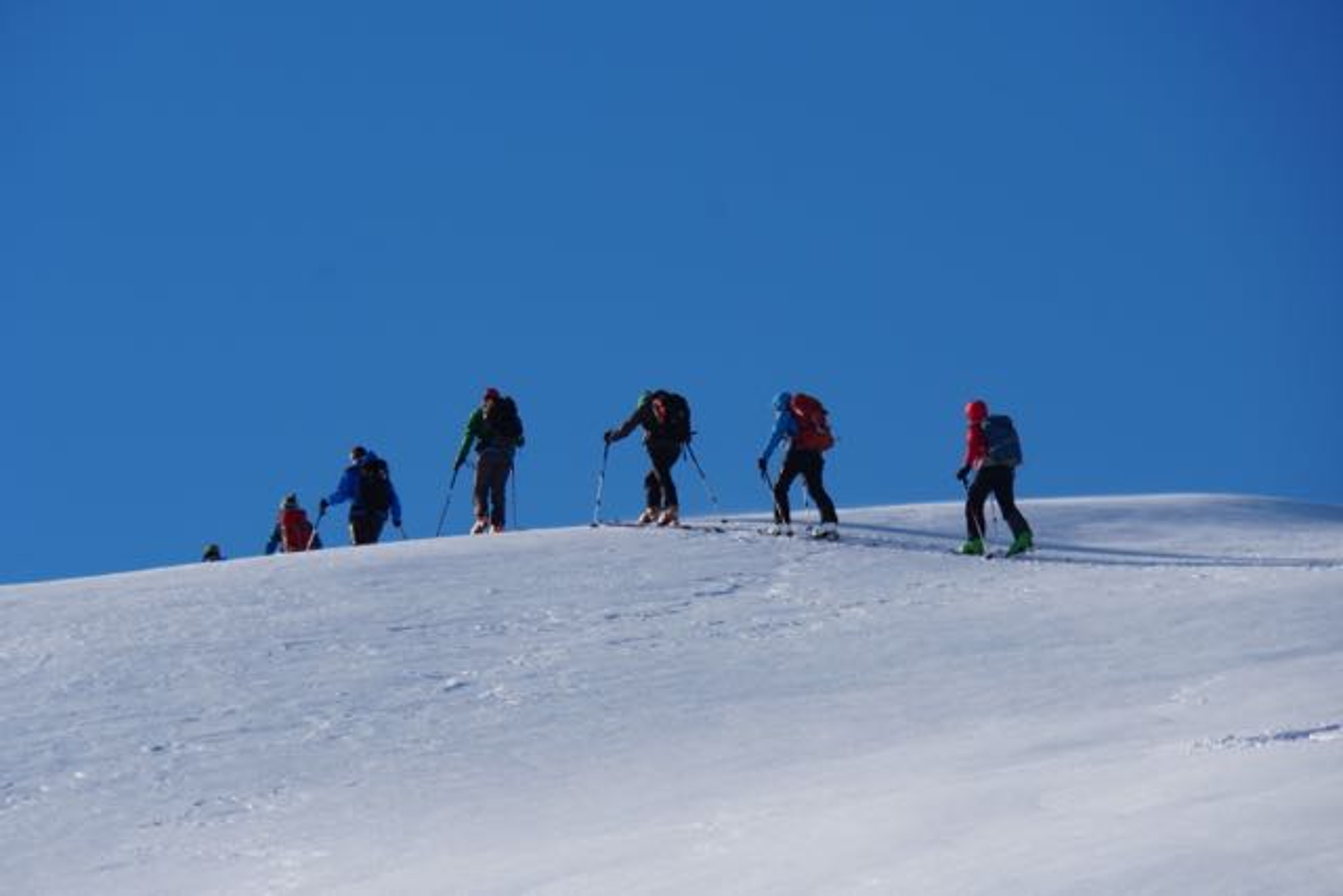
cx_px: 672
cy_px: 448
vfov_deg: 4.6
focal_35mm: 300
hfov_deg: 6.9
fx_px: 11193
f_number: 9
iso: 100
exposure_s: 1/400
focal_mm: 200
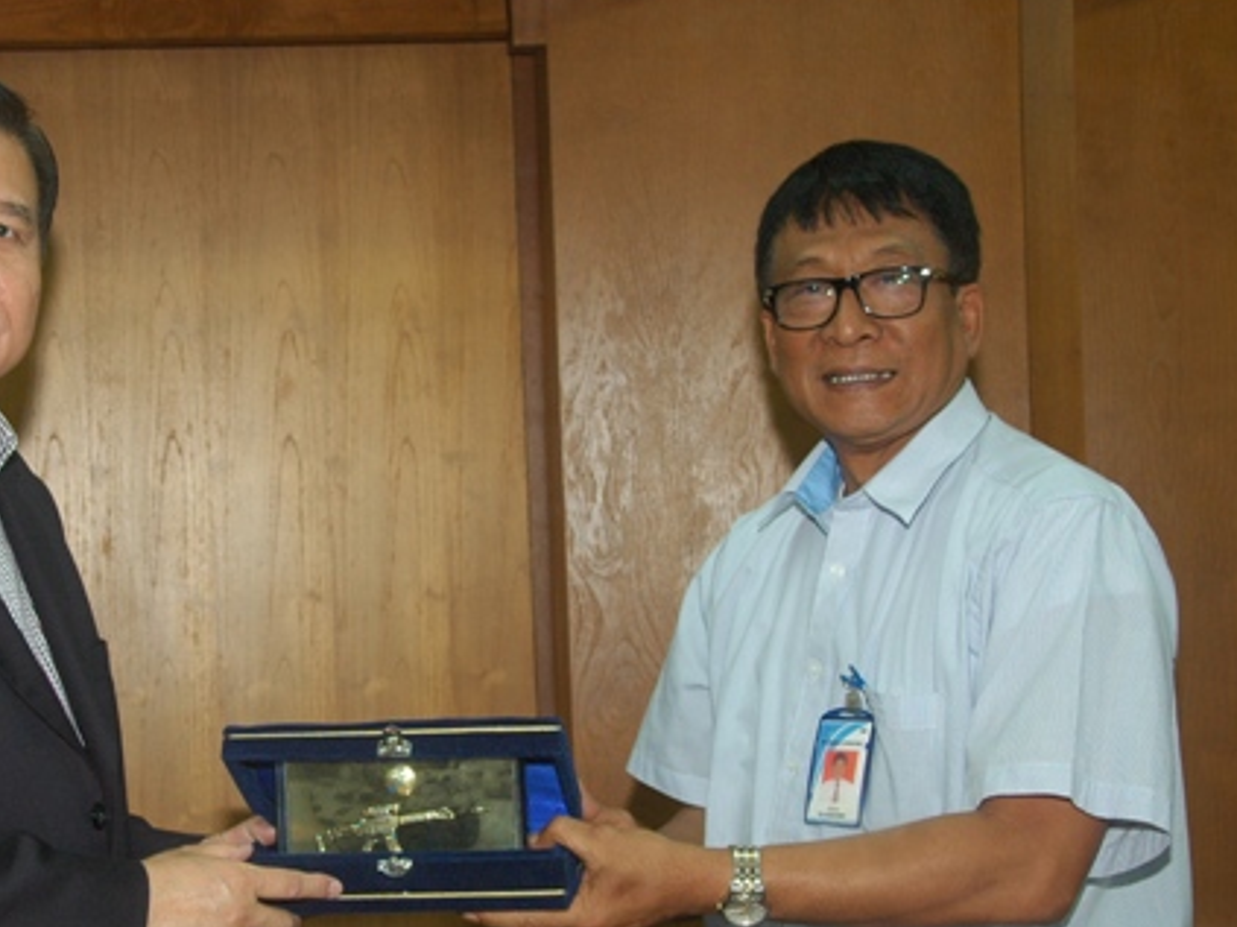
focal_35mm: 61
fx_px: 2179
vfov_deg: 24.0
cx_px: 363
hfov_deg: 31.3
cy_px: 578
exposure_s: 1/60
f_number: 5.6
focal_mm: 28
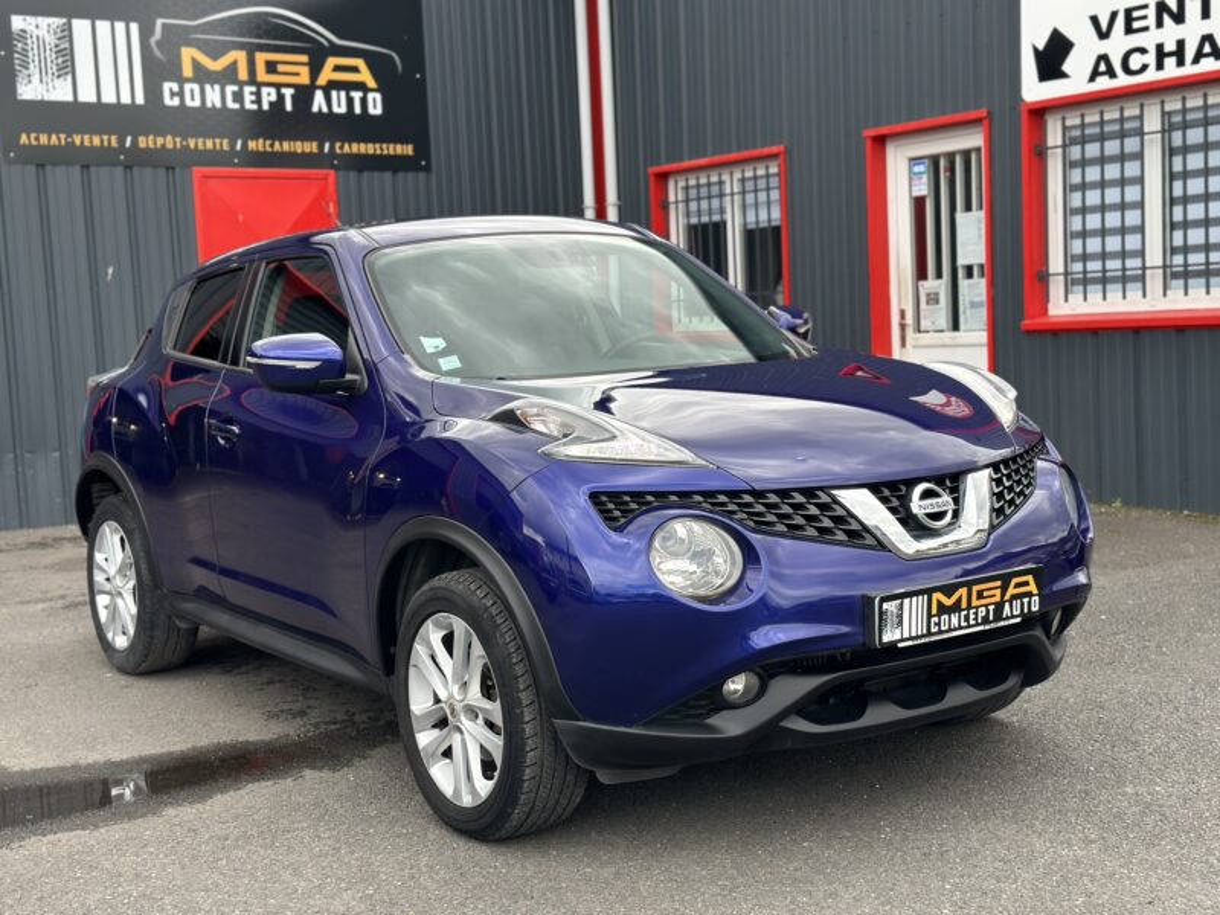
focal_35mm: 48
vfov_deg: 30.3
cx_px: 610
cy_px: 458
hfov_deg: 39.7
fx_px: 1692
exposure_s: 1/990
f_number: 1.78
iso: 80
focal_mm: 6.86
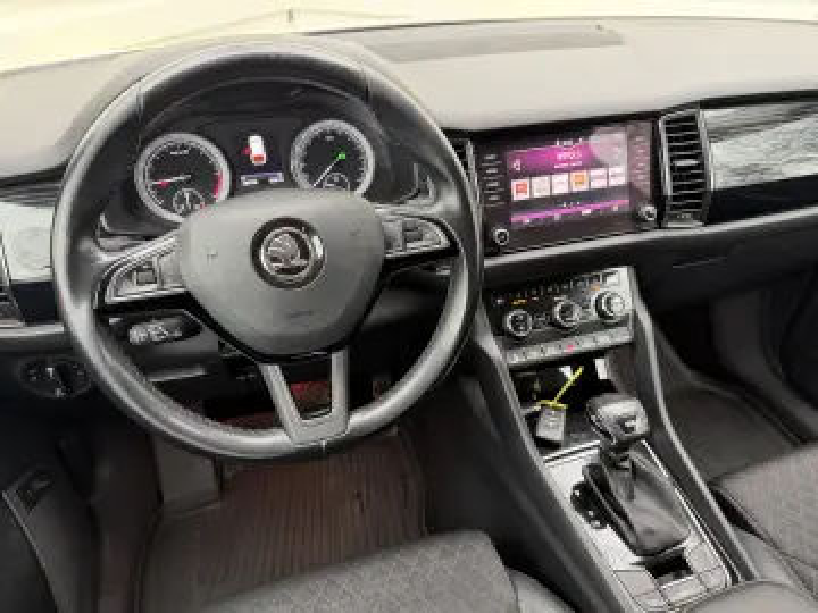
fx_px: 567
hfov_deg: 71.6
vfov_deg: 56.8
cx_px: 409
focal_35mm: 24
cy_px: 306
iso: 250
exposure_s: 1/60
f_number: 1.78
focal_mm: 6.76
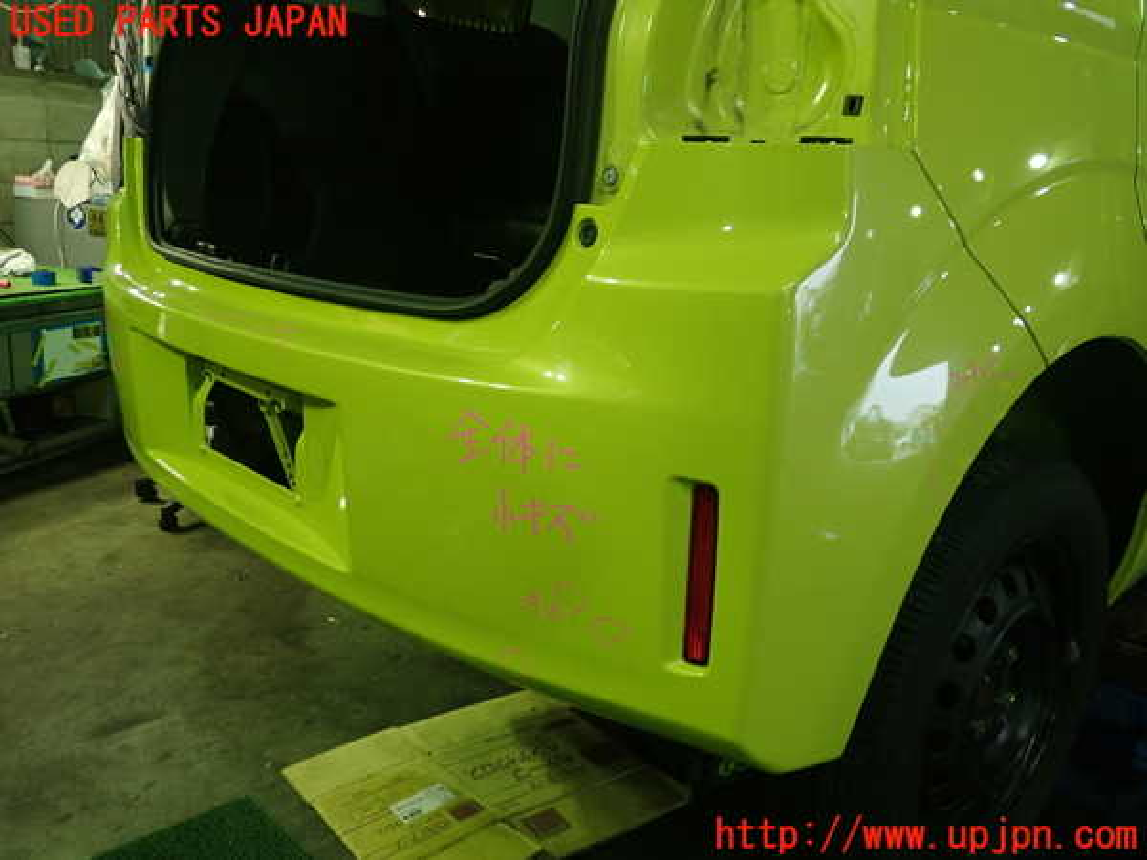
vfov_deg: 46.8
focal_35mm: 30
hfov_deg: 60.0
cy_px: 430
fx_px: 994
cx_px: 574
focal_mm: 5.5
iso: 250
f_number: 2.3
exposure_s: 1/30
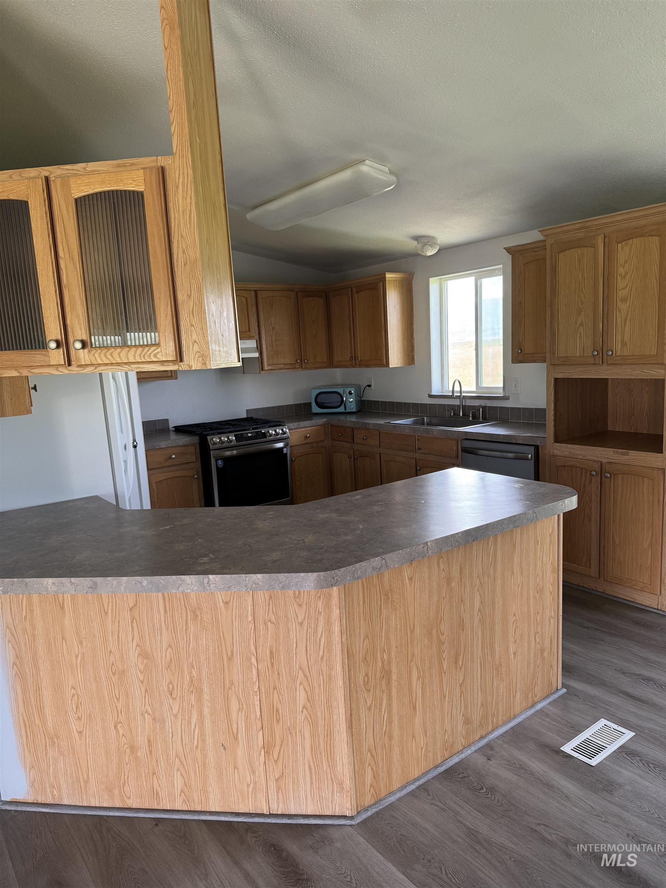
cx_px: 333
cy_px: 444
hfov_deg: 56.8
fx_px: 616
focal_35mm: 24
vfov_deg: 71.6
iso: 160
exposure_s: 1/121
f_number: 1.78
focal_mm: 6.76
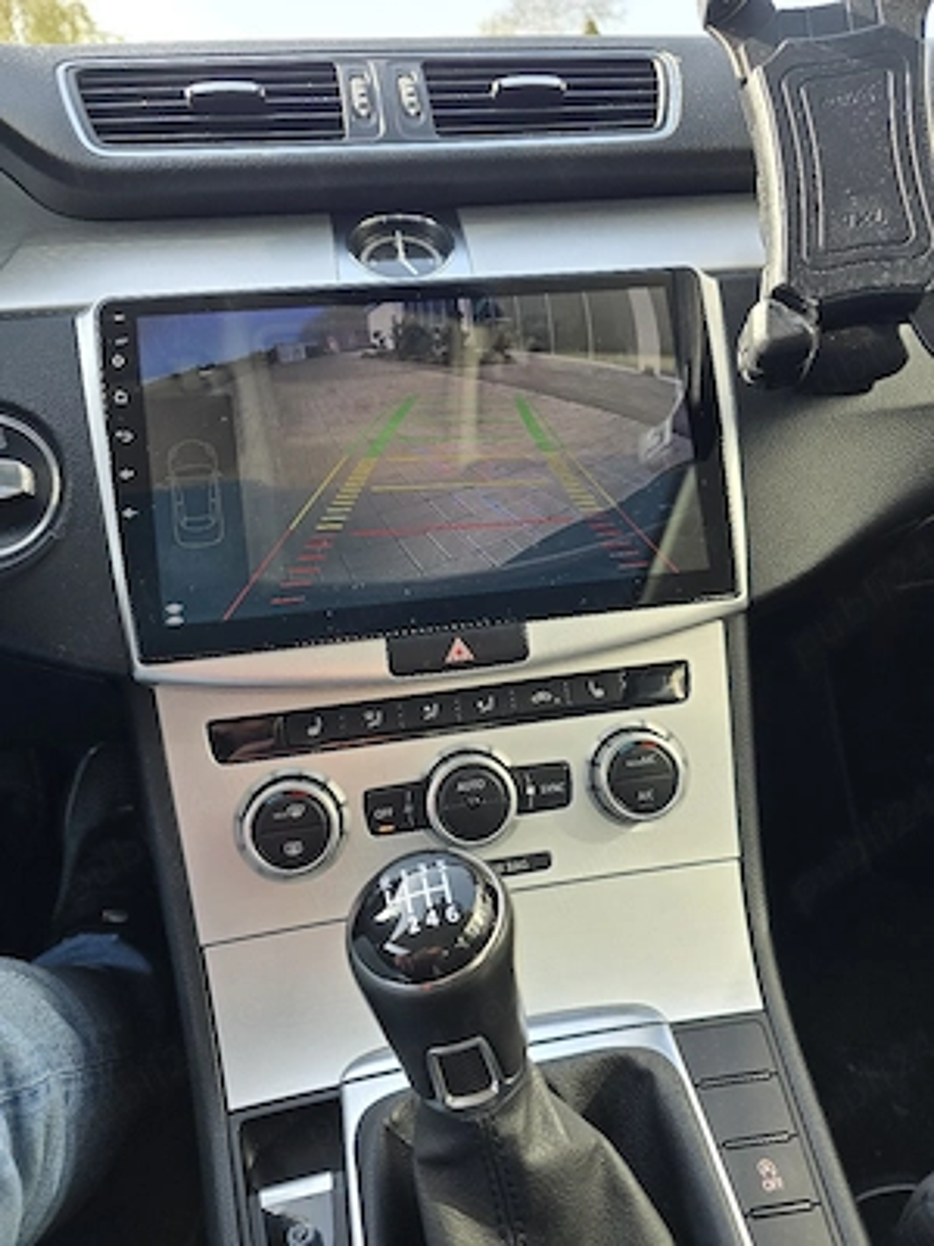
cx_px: 467
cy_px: 623
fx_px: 827
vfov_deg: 73.9
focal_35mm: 23
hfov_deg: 58.9
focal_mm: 6.3
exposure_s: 1/182
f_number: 1.7
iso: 50
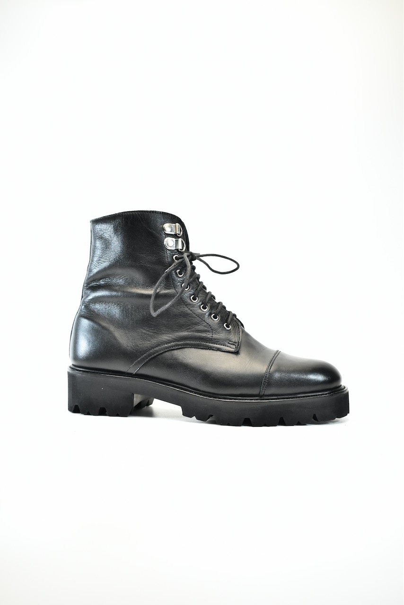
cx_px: 202
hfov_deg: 33.0
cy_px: 302
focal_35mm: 40
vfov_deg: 47.9
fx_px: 681
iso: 1600
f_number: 5.6
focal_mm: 27
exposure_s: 1/400
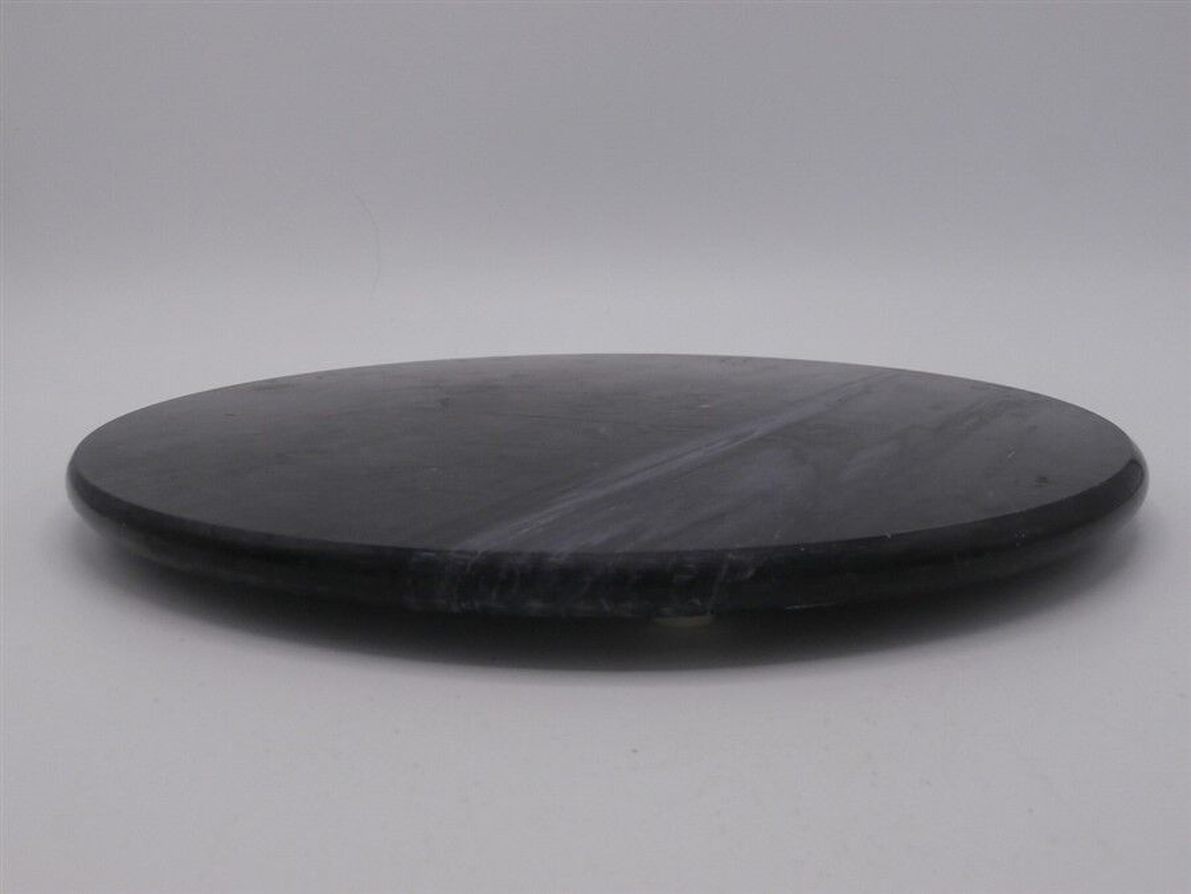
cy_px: 447
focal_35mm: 38
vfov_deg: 37.7
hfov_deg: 49.0
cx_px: 596
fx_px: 1307
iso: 200
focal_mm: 6.67
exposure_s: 1/160
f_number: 9.9
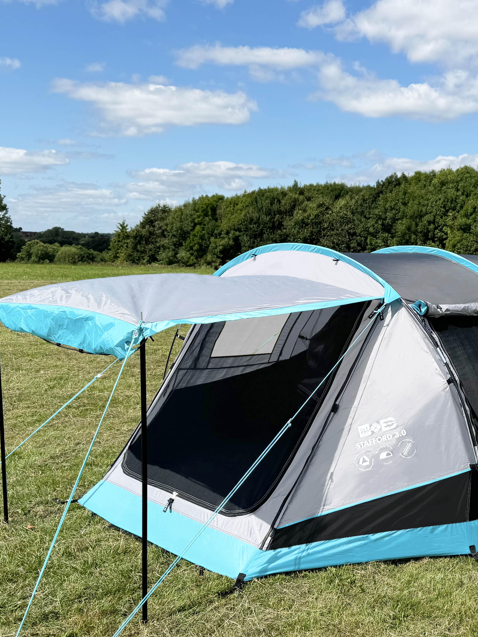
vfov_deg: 46.6
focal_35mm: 40
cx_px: 371
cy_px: 373
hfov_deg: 35.0
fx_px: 737
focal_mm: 6.76
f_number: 1.78
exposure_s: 1/5814
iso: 80
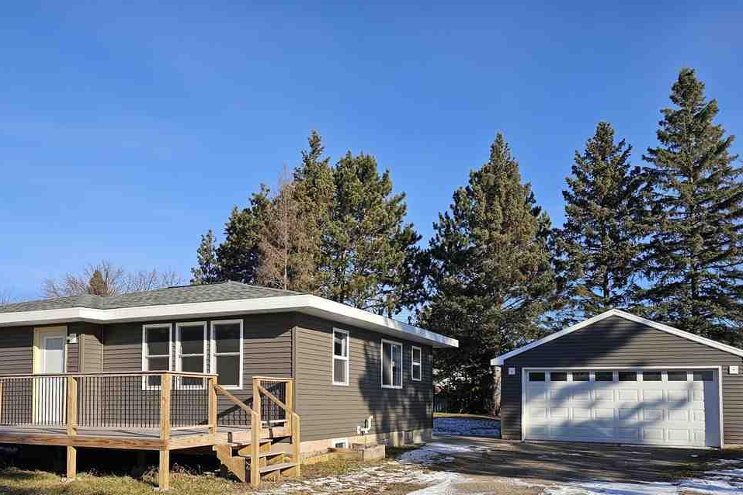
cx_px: 308
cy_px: 358
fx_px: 660
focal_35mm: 32
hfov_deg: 58.4
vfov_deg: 40.2
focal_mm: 6.3
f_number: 1.7
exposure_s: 1/636
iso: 10
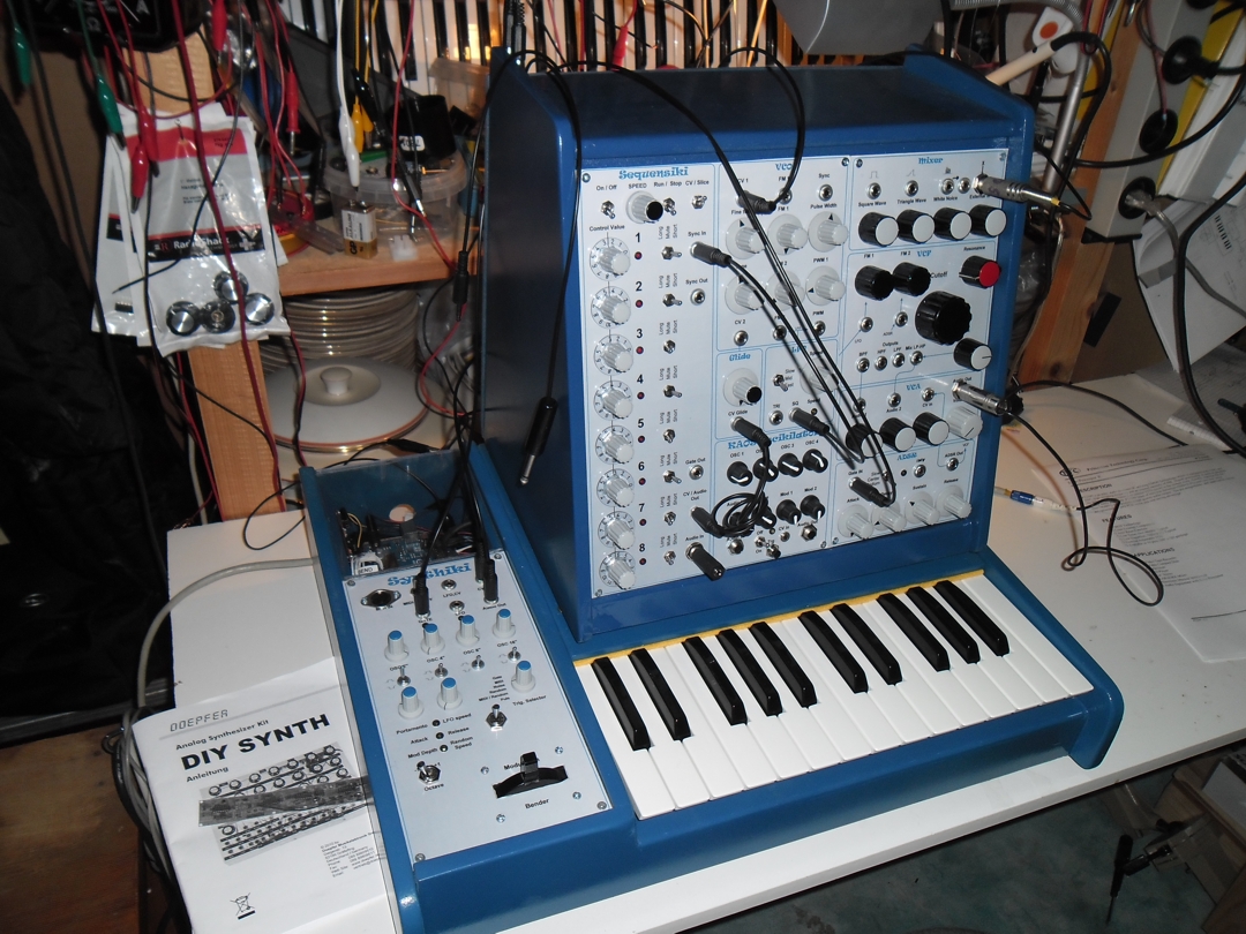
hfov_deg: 65.3
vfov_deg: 51.4
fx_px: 972
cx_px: 623
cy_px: 467
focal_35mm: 27
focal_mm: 4.9
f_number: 3.5
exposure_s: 1/45
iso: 80
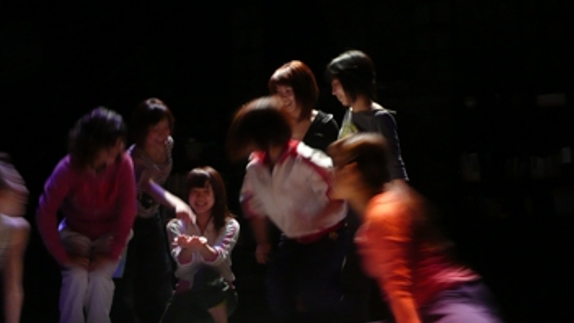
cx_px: 216
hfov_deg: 50.0
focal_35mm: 40
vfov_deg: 29.4
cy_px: 223
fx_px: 609
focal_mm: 4.6
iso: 200
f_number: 3.3
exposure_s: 1/8
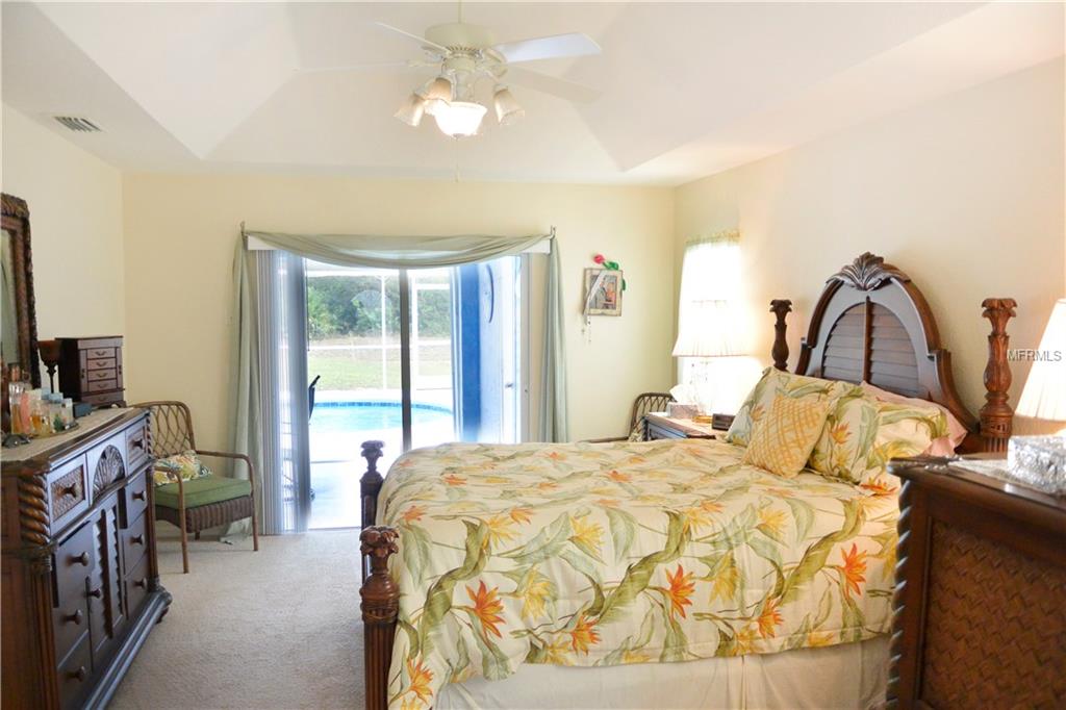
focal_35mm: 27
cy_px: 355
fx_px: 799
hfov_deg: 67.4
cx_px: 533
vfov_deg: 47.9
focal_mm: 10
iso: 640
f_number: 3.5
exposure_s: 1/60
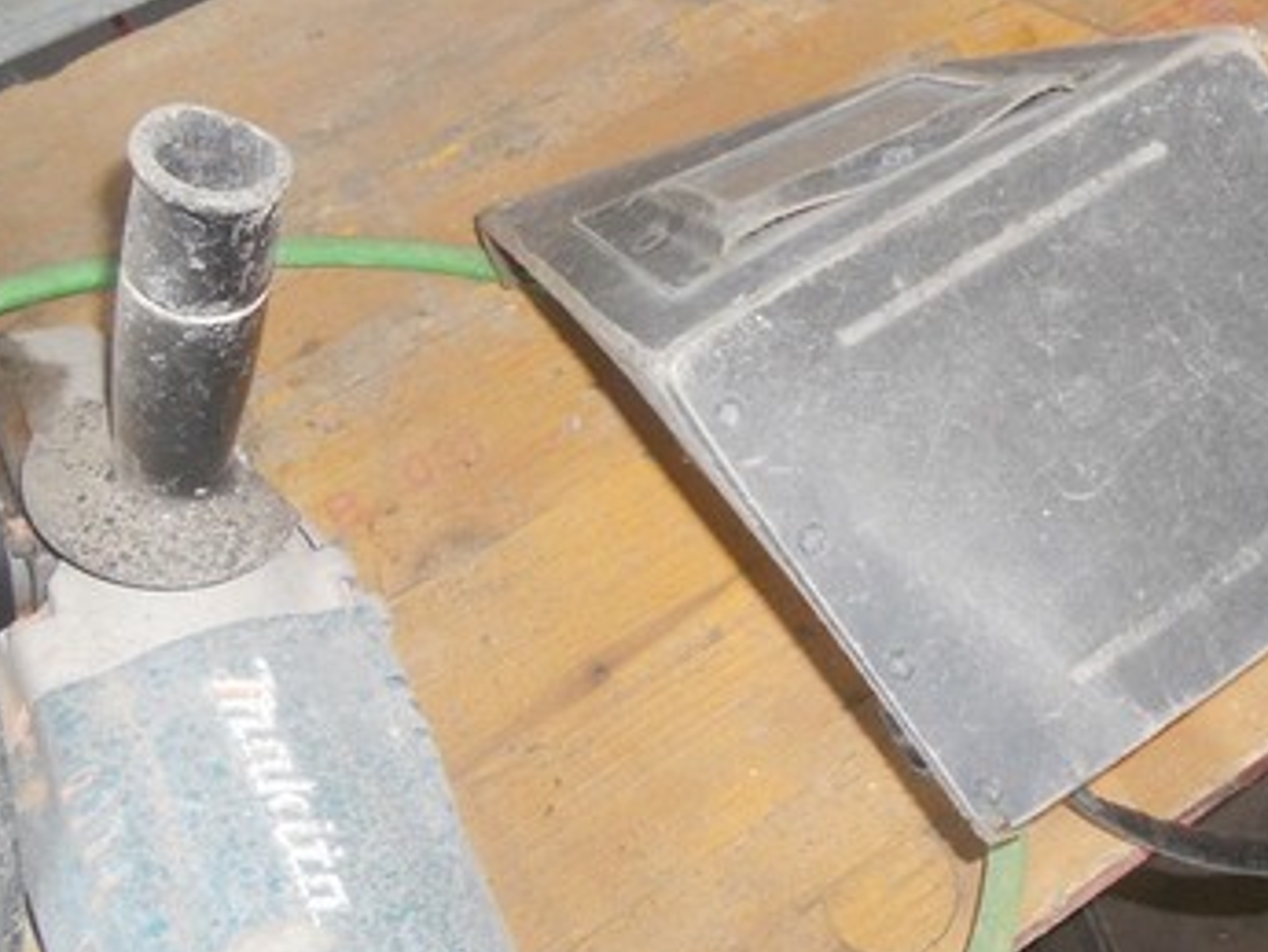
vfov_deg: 30.8
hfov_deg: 39.1
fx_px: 1722
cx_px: 989
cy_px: 349
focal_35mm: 47
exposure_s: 1/25
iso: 200
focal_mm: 4.9
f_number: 3.2
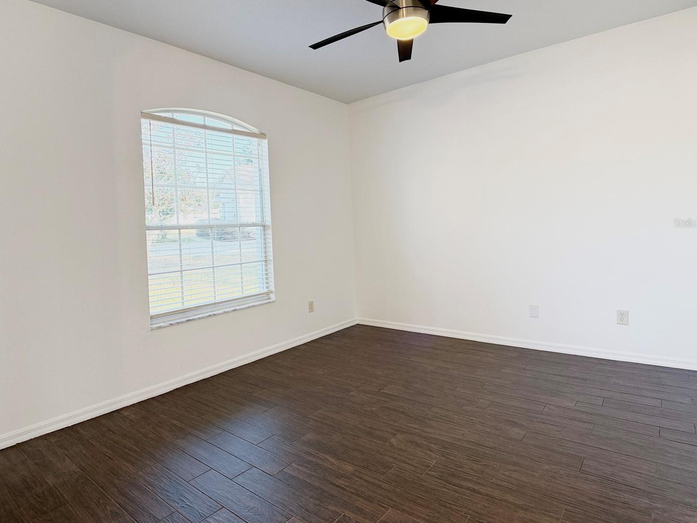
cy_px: 223
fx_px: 564
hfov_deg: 63.3
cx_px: 315
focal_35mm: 28
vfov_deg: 49.6
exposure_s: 1/227
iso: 160
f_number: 1.78
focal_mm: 6.76
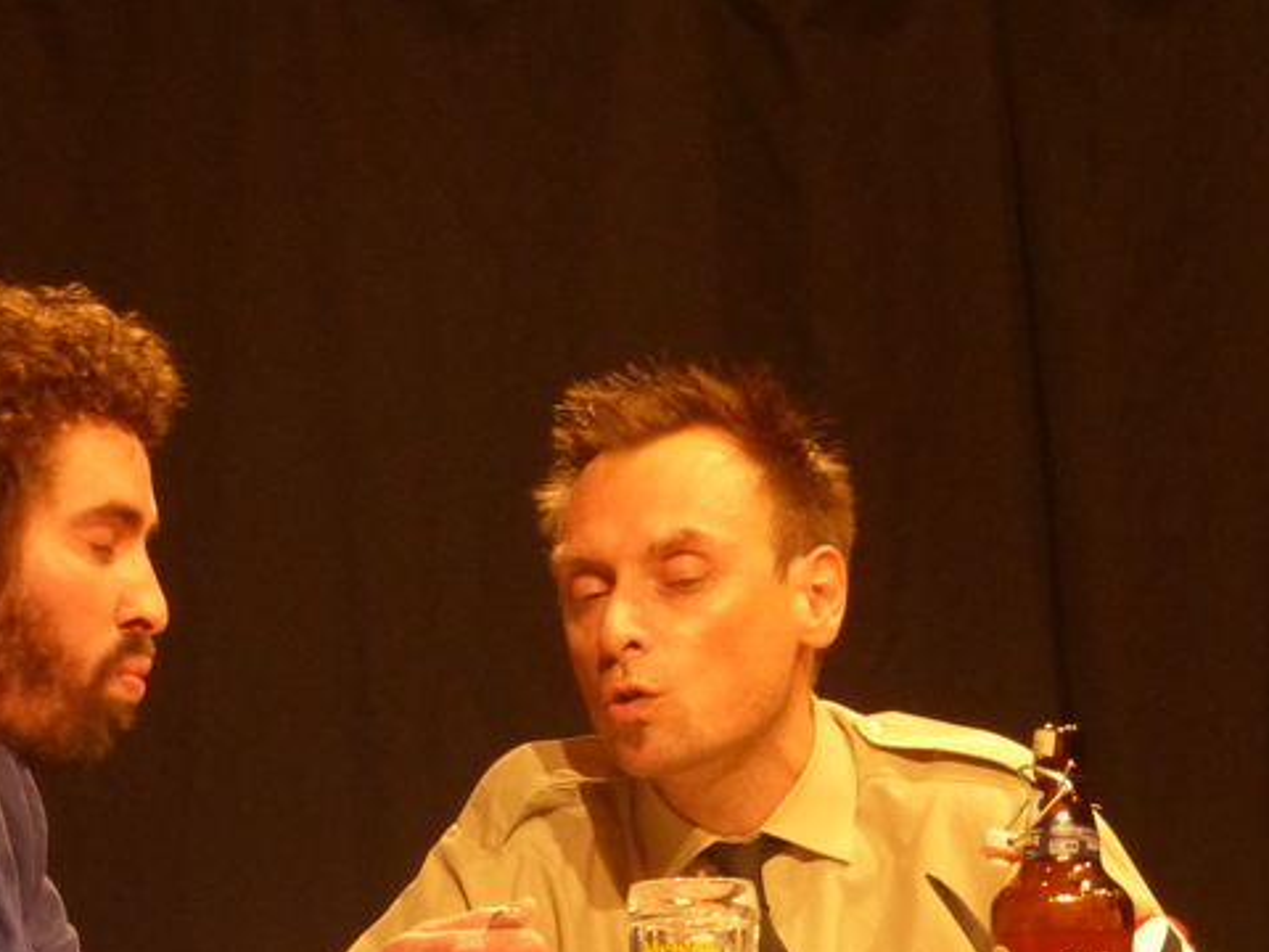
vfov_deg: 3.6
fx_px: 15030
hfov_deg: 4.8
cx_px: 489
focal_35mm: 410
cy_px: 669
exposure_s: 1/25
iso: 400
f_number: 4
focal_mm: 34.5
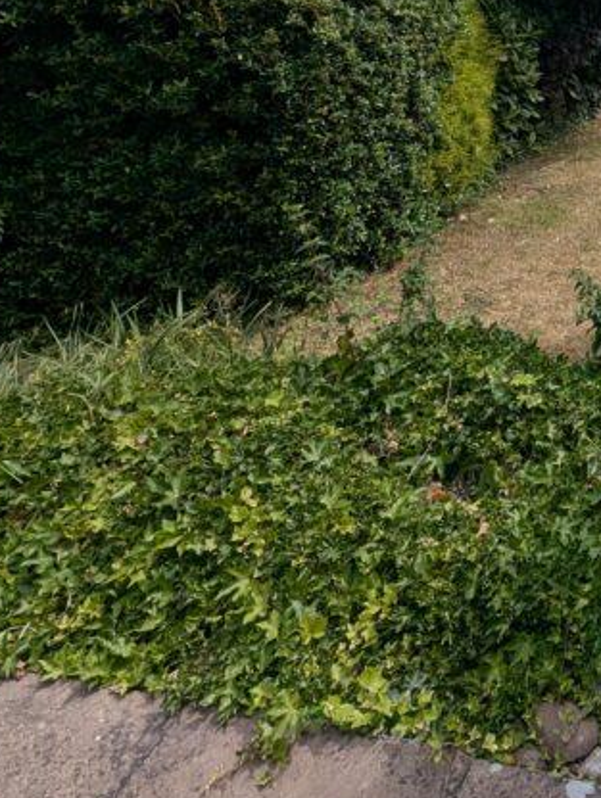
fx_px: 739
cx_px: 711
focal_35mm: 32
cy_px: 54
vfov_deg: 49.4
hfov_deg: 35.4
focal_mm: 1.95
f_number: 2.2
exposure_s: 1/2564
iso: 39
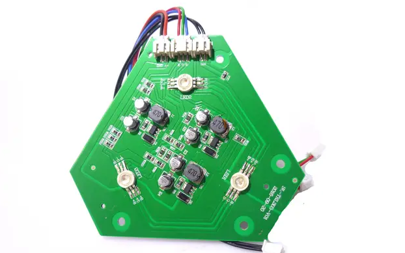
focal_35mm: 36
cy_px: 133
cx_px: 206
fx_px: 397
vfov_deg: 35.3
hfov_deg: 54.0
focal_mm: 5.5
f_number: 2.8
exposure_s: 1/50
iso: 80
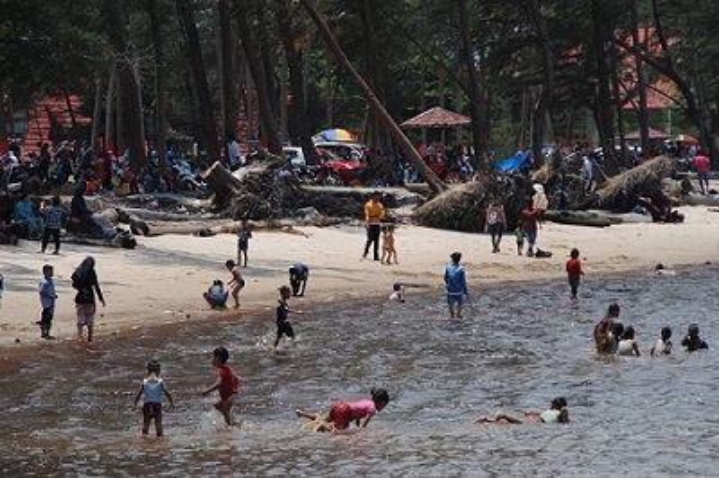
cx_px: 360
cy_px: 239
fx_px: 3592
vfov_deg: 7.6
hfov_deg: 11.4
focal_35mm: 180
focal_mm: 120
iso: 100
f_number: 6
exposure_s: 1/500
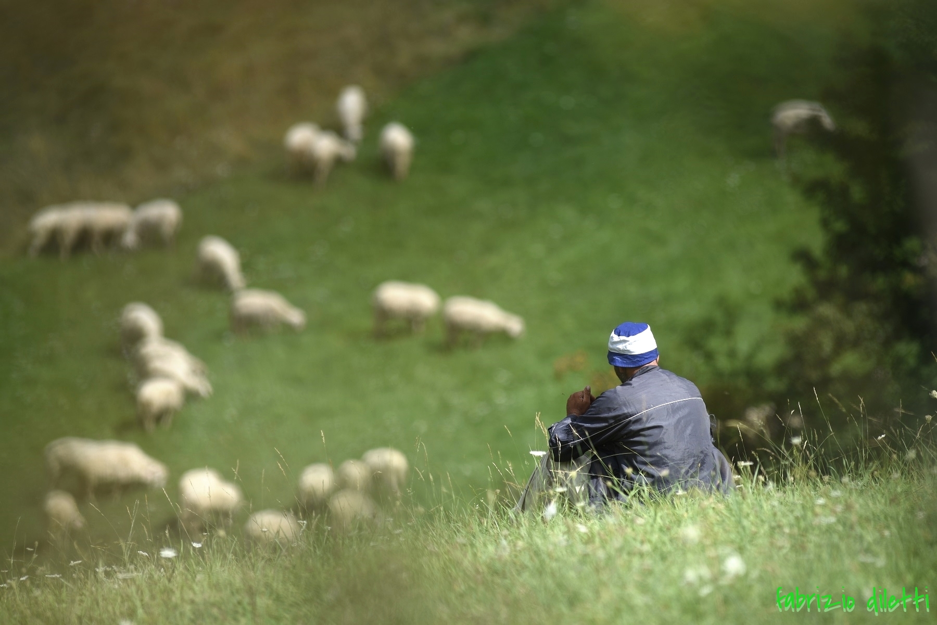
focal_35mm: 300
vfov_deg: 4.6
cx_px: 468
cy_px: 312
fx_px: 7810
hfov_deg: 6.9
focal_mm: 300
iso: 100
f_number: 4
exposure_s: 1/1250
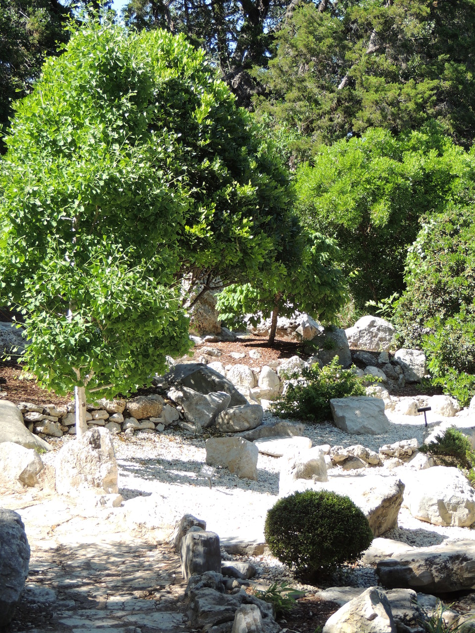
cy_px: 316
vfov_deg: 26.0
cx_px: 238
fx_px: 1372
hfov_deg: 19.6
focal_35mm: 75
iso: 100
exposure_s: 1/200
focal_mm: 13.3
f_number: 3.9
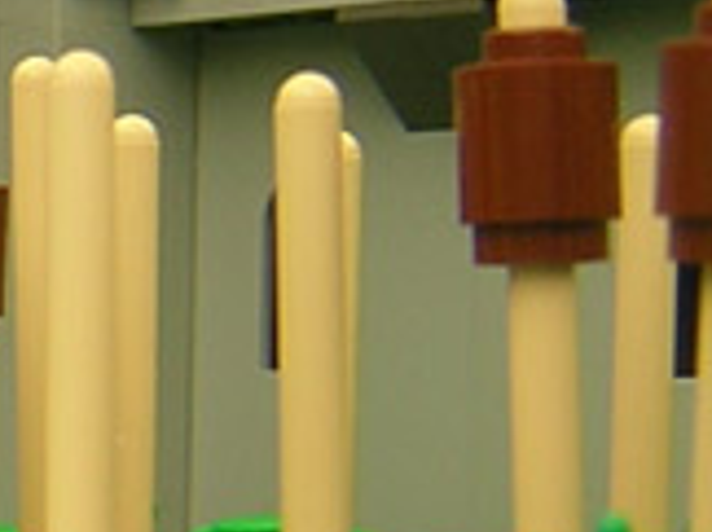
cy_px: 220
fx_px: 3656
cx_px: -694
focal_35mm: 178
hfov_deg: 10.3
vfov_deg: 8.3
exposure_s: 1/539
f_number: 2.6
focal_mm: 4.7
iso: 100
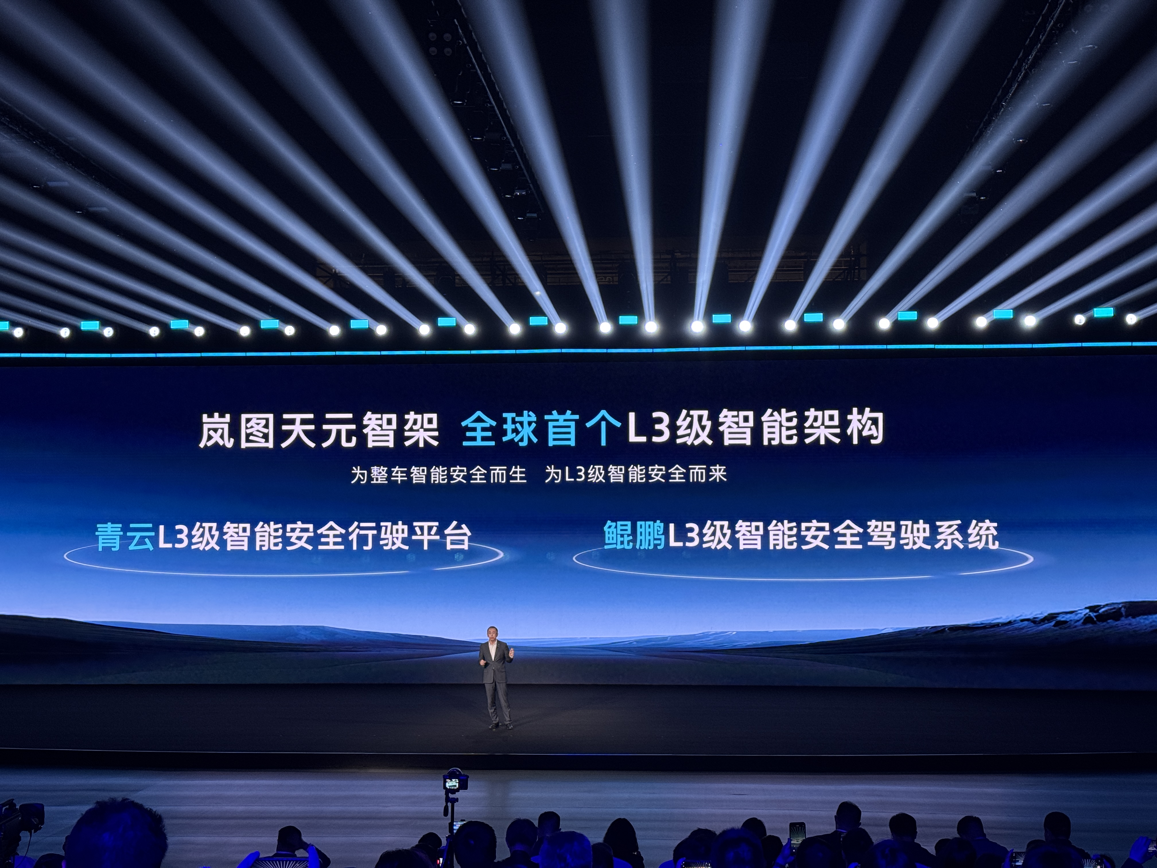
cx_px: 578
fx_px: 1604
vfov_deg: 30.3
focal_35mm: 48
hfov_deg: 39.7
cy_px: 434
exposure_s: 1/49
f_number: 1.78
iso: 80
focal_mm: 6.76
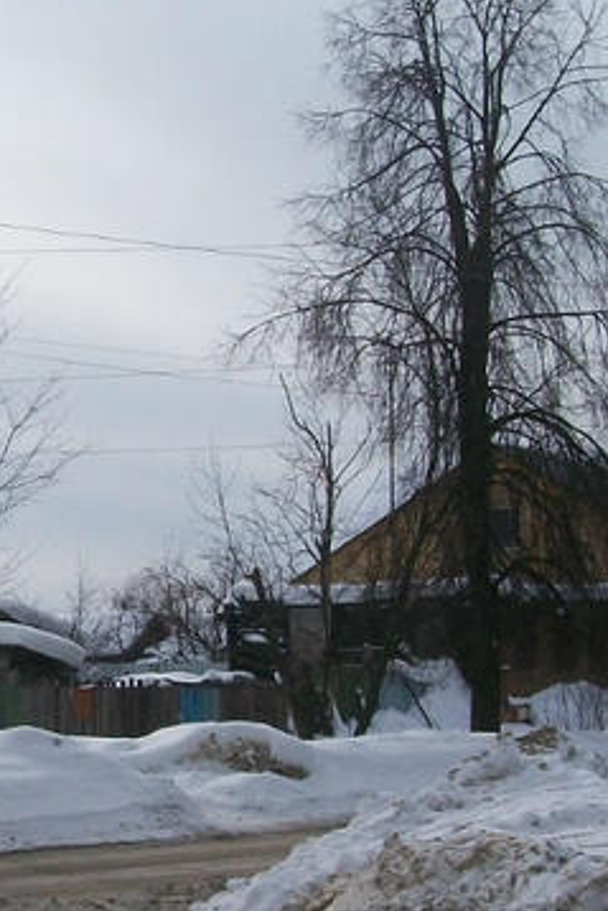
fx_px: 2379
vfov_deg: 21.7
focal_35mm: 94
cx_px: -79
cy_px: 531
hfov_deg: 14.2
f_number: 4.8
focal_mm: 6
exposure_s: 1/1000
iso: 80
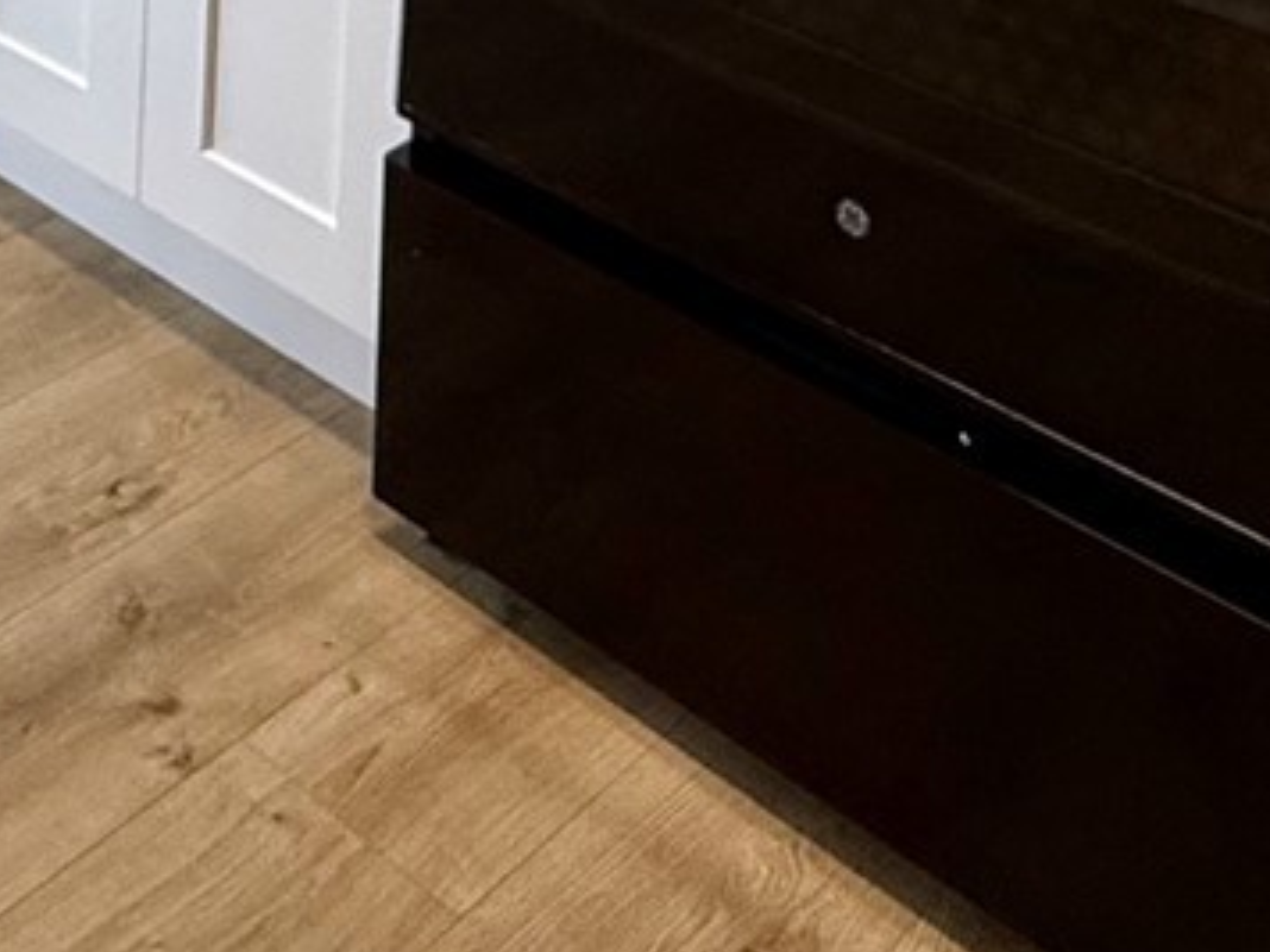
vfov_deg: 17.6
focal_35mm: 63
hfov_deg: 30.0
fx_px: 2311
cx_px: 243
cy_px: -870
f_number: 2.2
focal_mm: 2.22
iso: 160
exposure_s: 1/120
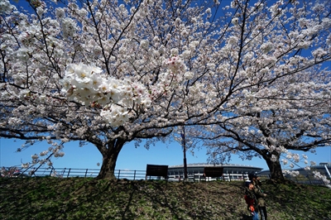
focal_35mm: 15
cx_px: 166
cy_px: 110
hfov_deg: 100.4
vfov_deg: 77.2
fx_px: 138
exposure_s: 1/320
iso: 100
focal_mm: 10
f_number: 9
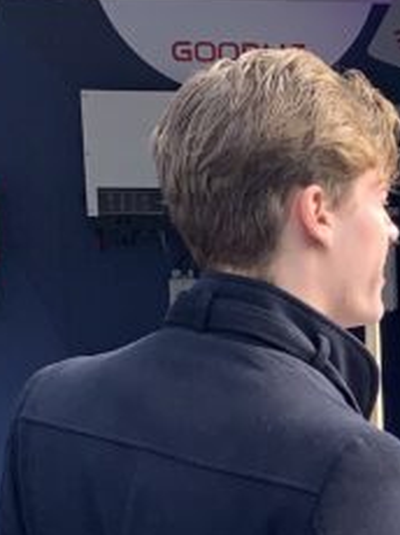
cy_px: 696
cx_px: 602
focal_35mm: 116
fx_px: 1791
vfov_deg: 16.1
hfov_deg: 12.1
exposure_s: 1/507
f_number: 1.8
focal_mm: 4.25
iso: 25
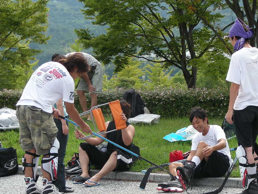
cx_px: 162
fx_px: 961
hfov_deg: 15.3
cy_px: 123
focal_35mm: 129
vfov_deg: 11.5
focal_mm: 14.6
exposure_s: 1/215
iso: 50
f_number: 4
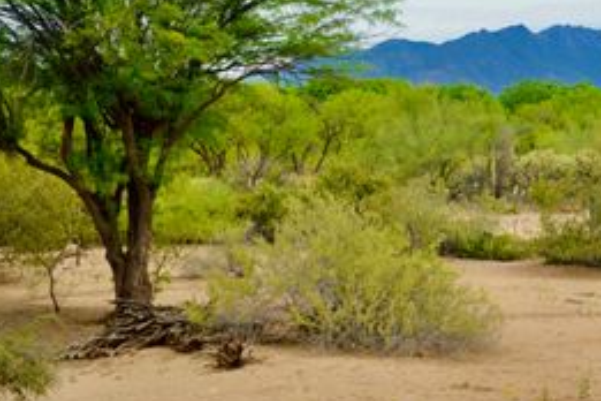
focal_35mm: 92
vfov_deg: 14.8
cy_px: 116
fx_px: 1536
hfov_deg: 21.8
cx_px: 488
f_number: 10
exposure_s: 1/320
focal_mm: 48
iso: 200
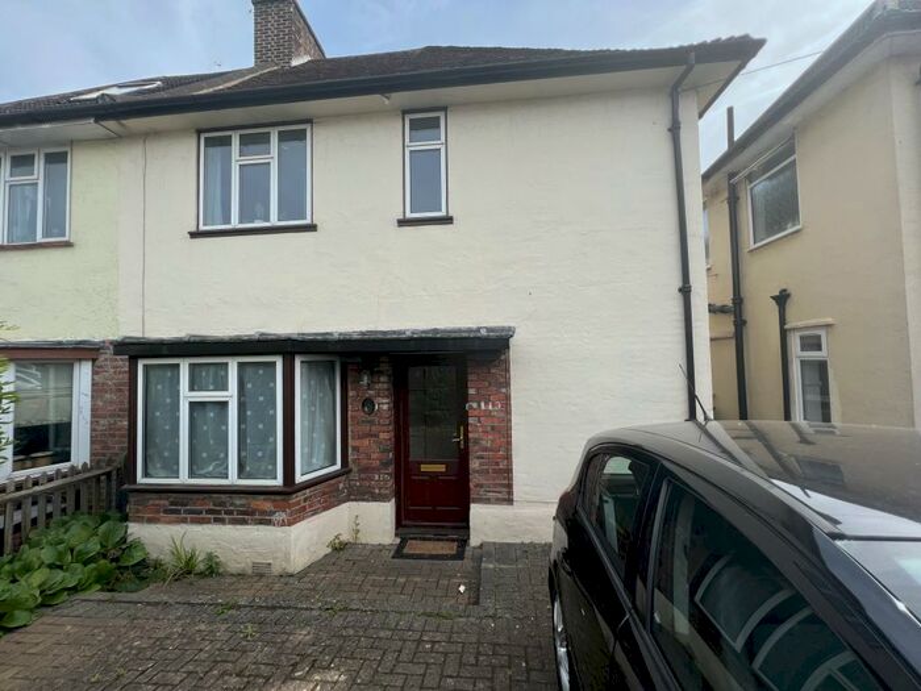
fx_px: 346
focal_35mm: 13
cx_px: 460
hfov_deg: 106.2
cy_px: 346
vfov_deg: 89.9
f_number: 1.8
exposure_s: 1/1054
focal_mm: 1.57
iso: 32
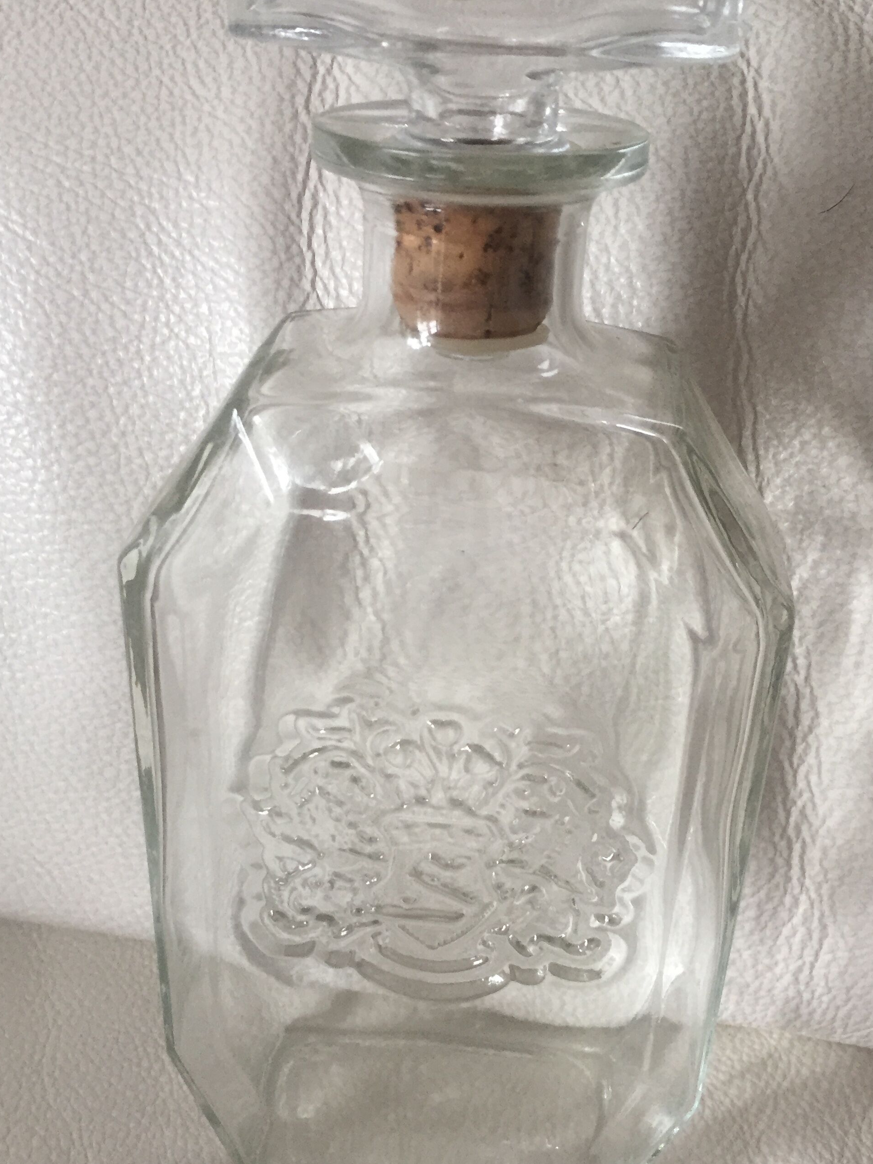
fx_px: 1244
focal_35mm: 37
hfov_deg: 38.7
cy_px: 668
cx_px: 438
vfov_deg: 50.0
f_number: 2.2
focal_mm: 4.15
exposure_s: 1/33
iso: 80
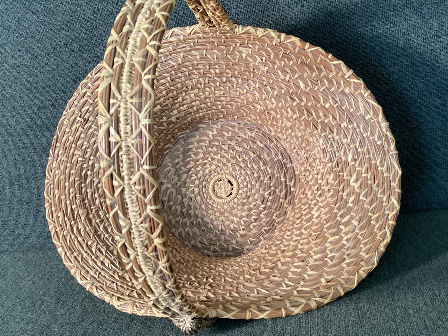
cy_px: 160
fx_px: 505
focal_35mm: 39
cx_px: 239
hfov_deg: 47.8
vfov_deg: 36.8
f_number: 2.4
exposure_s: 1/60
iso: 320
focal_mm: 3.3
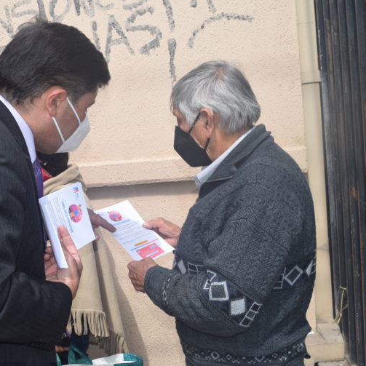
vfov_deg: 34.9
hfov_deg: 34.4
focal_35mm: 49
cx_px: 103
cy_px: 182
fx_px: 582
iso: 100
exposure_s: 1/200
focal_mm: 25
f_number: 8
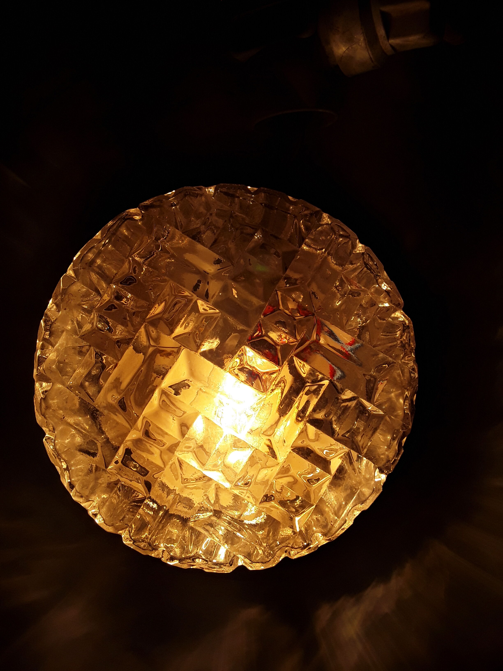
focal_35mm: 27
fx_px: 523
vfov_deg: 65.3
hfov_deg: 51.4
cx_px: 252
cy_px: 336
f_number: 1.9
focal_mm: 2.91
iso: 40
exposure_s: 1/351
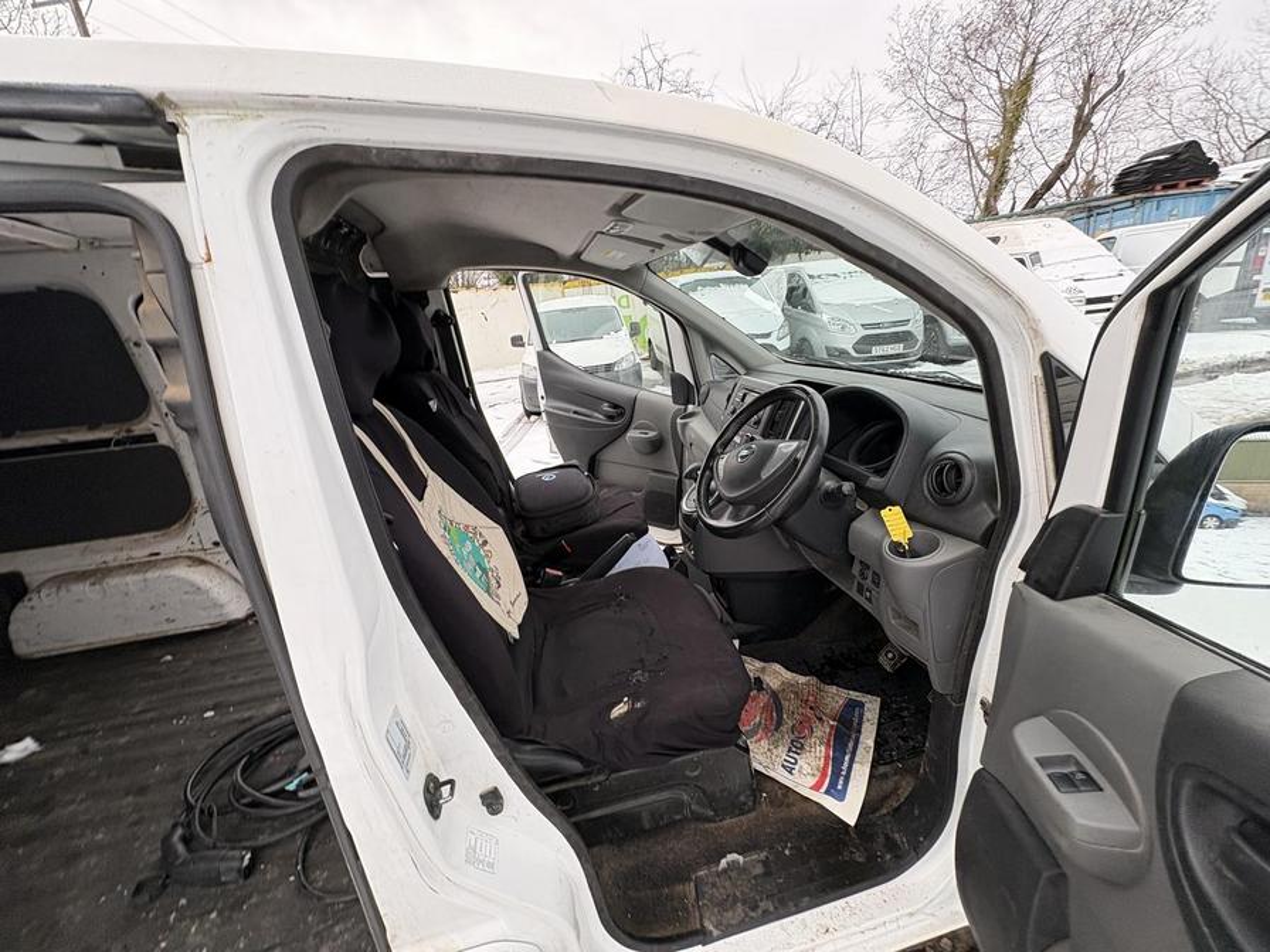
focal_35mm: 14
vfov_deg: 85.7
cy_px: 476
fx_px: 514
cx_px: 635
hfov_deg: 102.1
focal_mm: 2.22
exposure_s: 1/99
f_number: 2.2
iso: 125
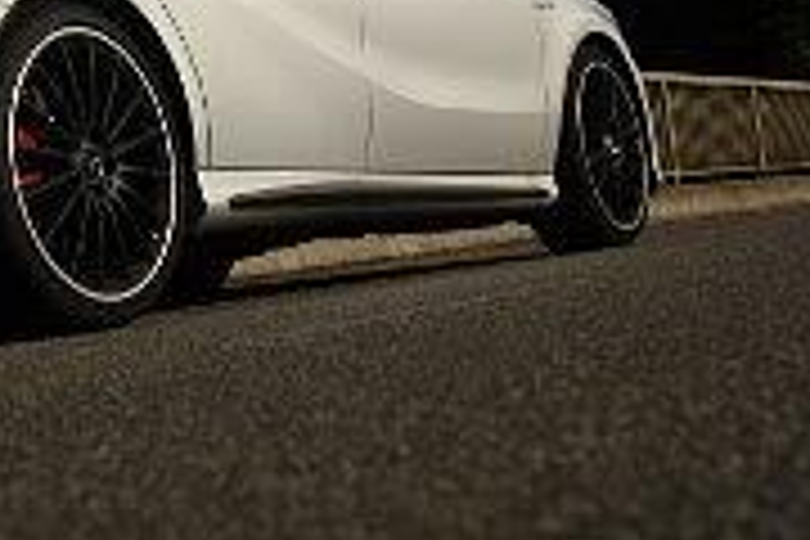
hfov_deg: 24.0
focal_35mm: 84
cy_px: -52
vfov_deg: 15.8
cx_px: 216
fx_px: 1890
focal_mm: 24
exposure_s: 1/1250
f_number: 2.8
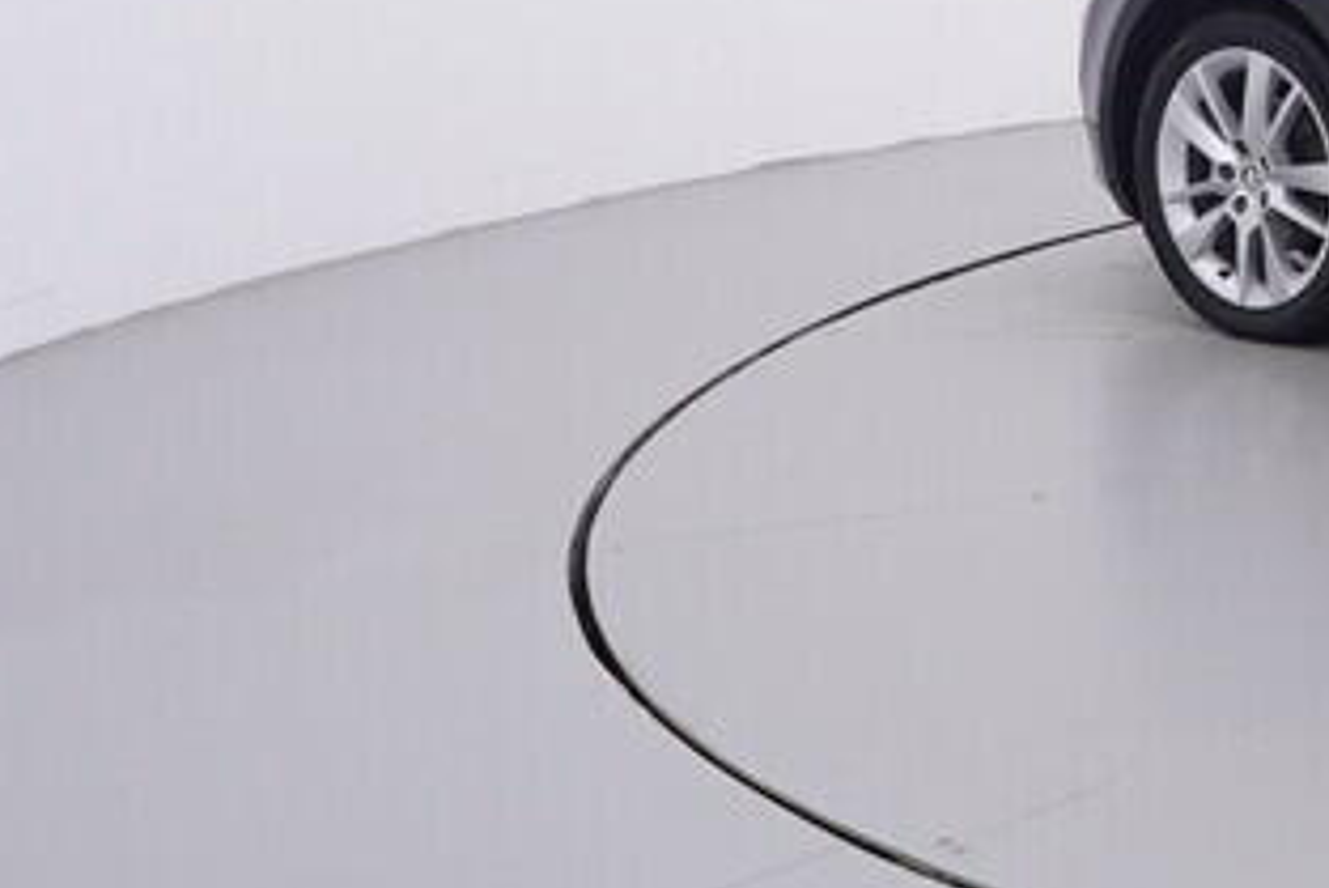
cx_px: 1983
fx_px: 2720
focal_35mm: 74
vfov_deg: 18.1
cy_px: -4
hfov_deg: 22.6
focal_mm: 15
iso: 200
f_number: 5
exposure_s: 1/80
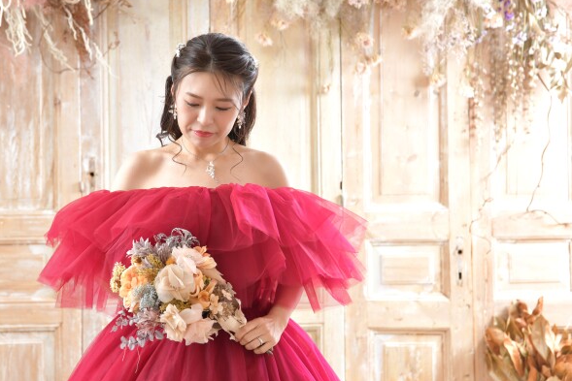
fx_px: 1510
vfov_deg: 14.4
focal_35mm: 95
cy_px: 162
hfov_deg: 21.4
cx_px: 215
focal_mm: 70
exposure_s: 1/125
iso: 800
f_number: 5
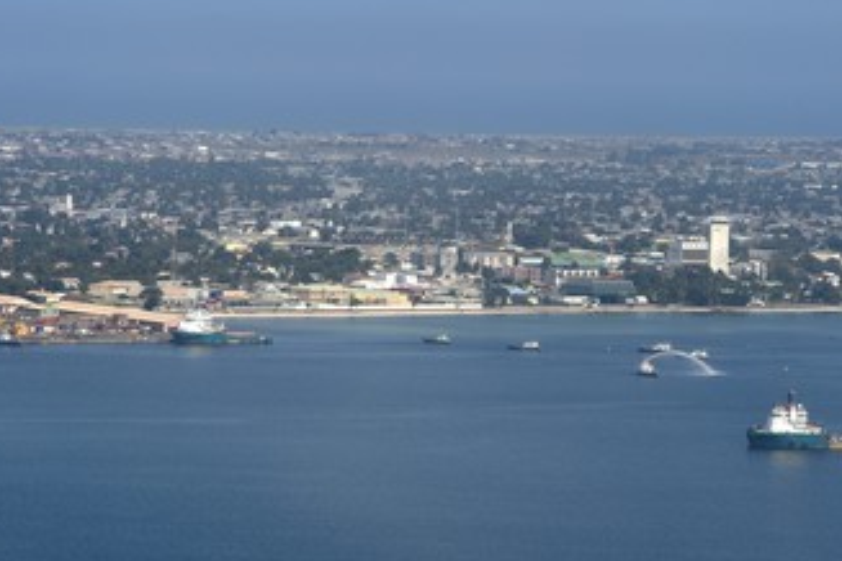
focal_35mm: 212
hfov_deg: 9.7
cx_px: 381
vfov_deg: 6.5
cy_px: 309
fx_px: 4958
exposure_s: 1/500
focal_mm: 165
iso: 400
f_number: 13
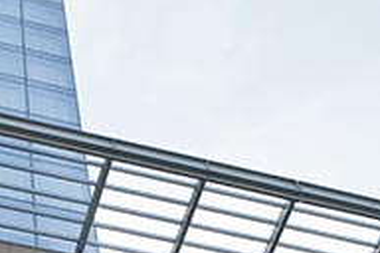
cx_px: 129
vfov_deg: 12.3
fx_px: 1119
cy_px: 379
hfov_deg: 19.2
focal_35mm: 106
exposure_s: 1/350
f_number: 9.5
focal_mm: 35
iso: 250
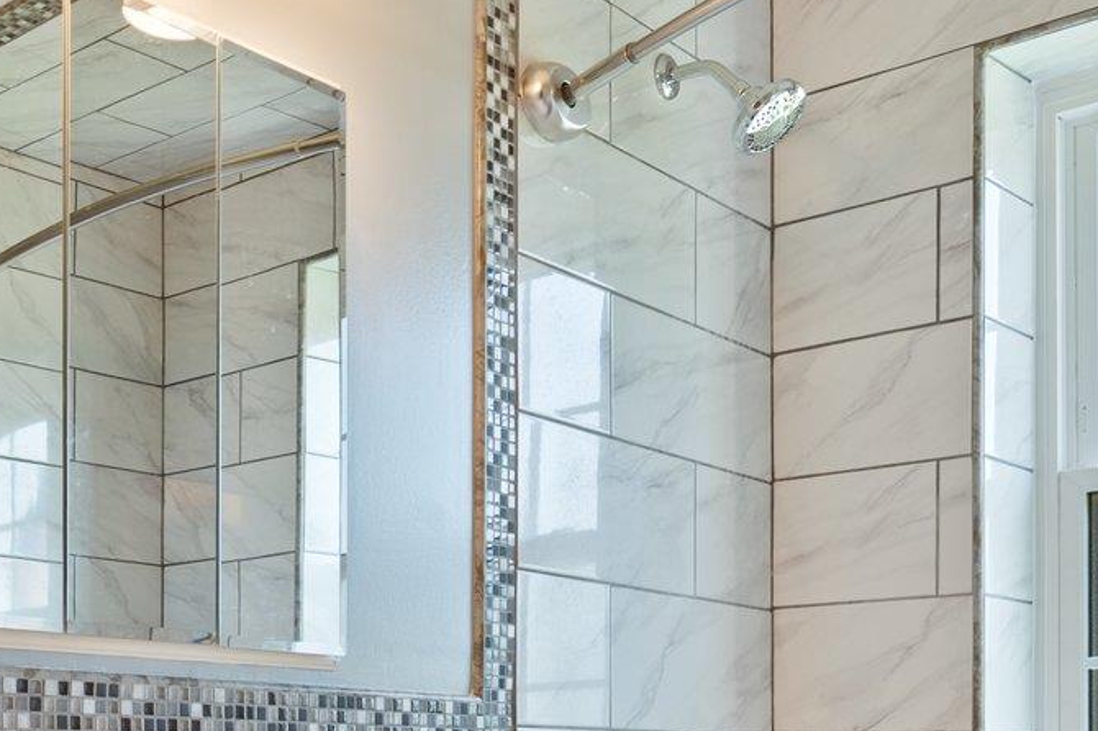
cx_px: 159
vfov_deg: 24.3
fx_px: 1585
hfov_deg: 36.4
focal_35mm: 52
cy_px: 792
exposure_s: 1/2.5
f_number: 10
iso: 320
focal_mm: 17
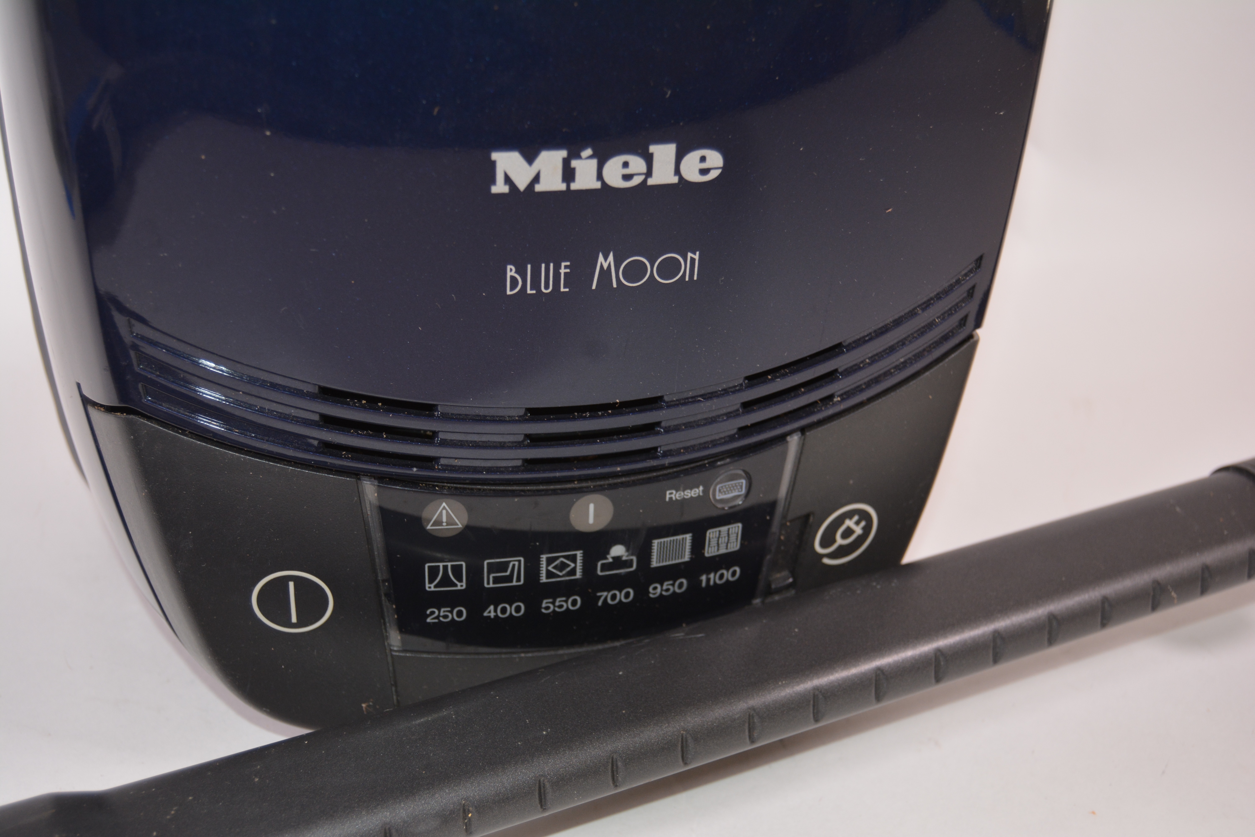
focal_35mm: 46
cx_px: 628
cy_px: 418
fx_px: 1621
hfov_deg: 42.3
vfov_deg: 28.9
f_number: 4.2
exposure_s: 1/100
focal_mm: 31
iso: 400
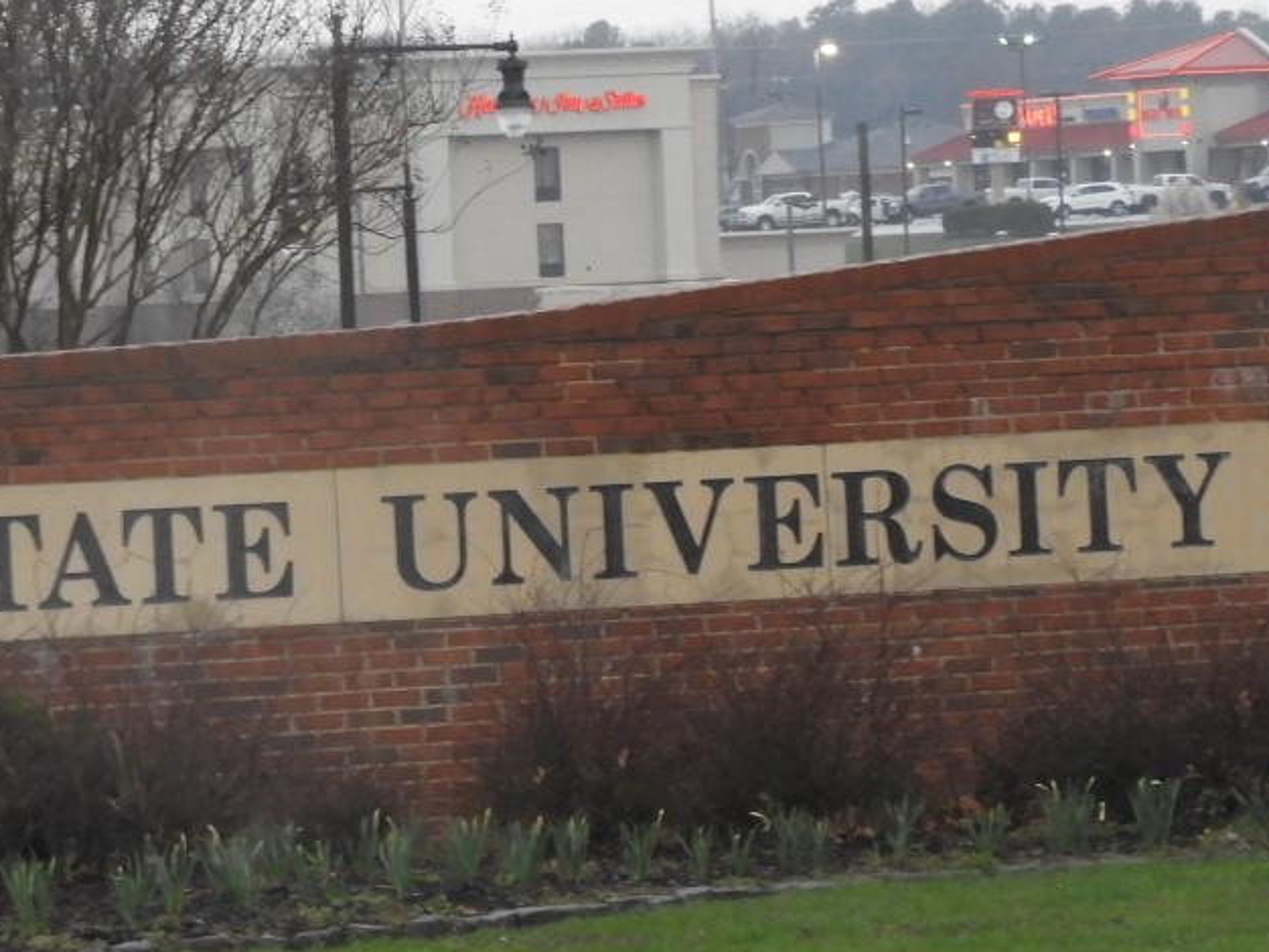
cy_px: 654
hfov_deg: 5.1
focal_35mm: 391
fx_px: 14339
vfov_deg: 3.8
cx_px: 197
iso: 400
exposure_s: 1/40
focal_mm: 30.5
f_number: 5.2
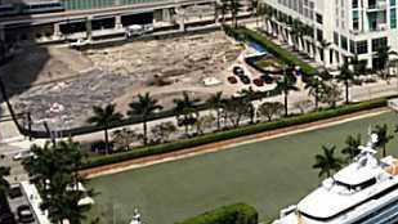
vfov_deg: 12.4
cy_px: -109
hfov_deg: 21.9
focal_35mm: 93
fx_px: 982
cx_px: 421
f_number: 2.4
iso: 50
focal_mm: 4.12
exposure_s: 1/2857
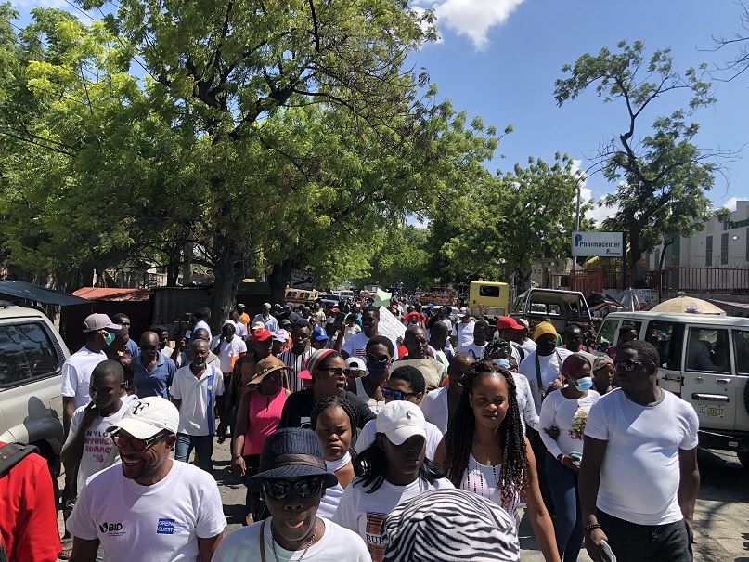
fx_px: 606
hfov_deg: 63.5
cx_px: 374
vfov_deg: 49.7
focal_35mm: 28
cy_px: 281
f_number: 1.8
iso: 20
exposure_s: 1/1091
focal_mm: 3.99
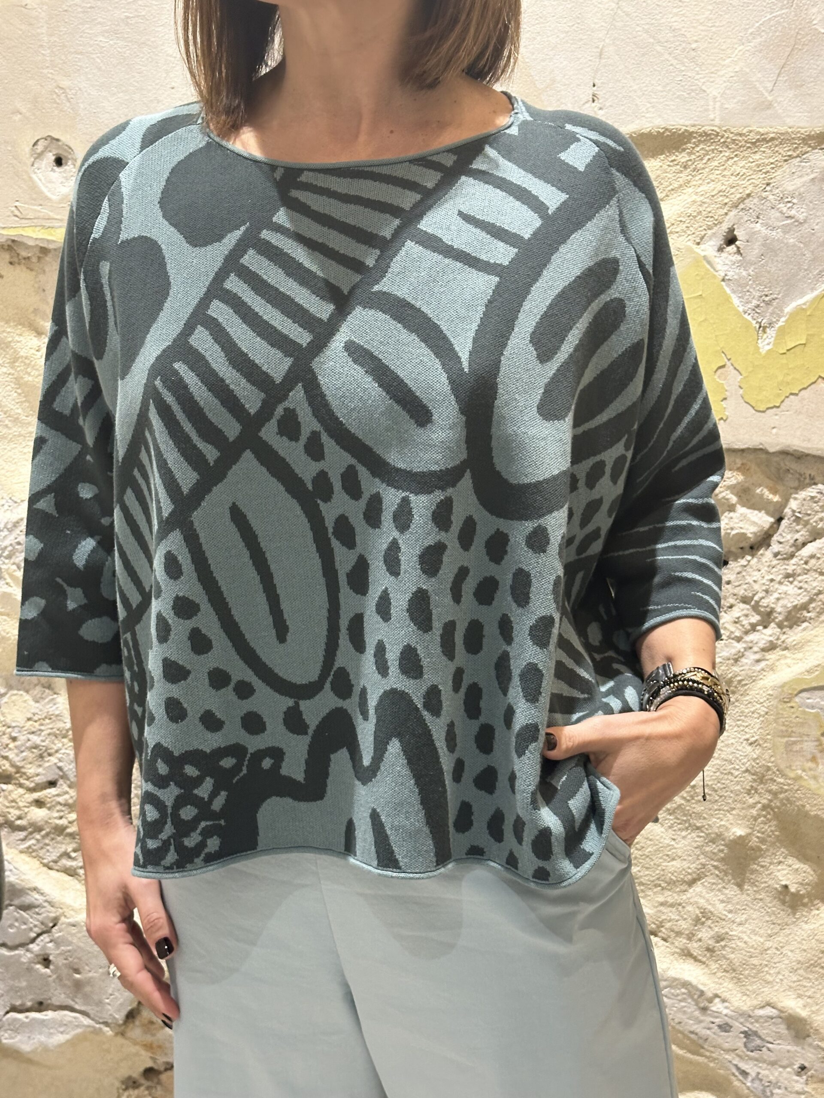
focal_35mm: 48
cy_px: 549
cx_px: 412
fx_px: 1523
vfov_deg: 39.7
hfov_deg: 30.3
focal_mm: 6.86
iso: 250
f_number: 1.78
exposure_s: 1/33
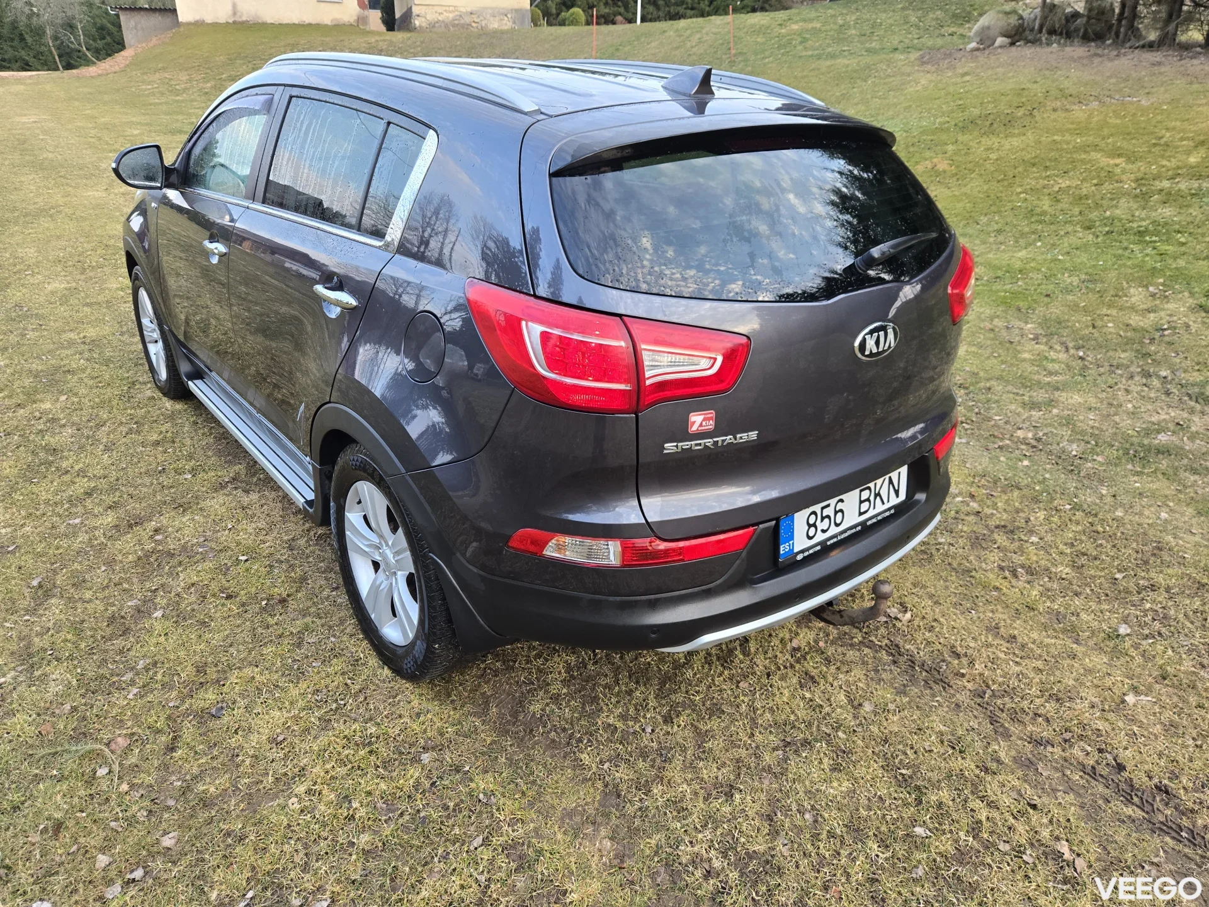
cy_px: 454
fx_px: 803
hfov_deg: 73.9
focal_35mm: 23
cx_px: 604
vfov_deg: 58.9
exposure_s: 1/180
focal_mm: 5.4
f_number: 1.8
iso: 125
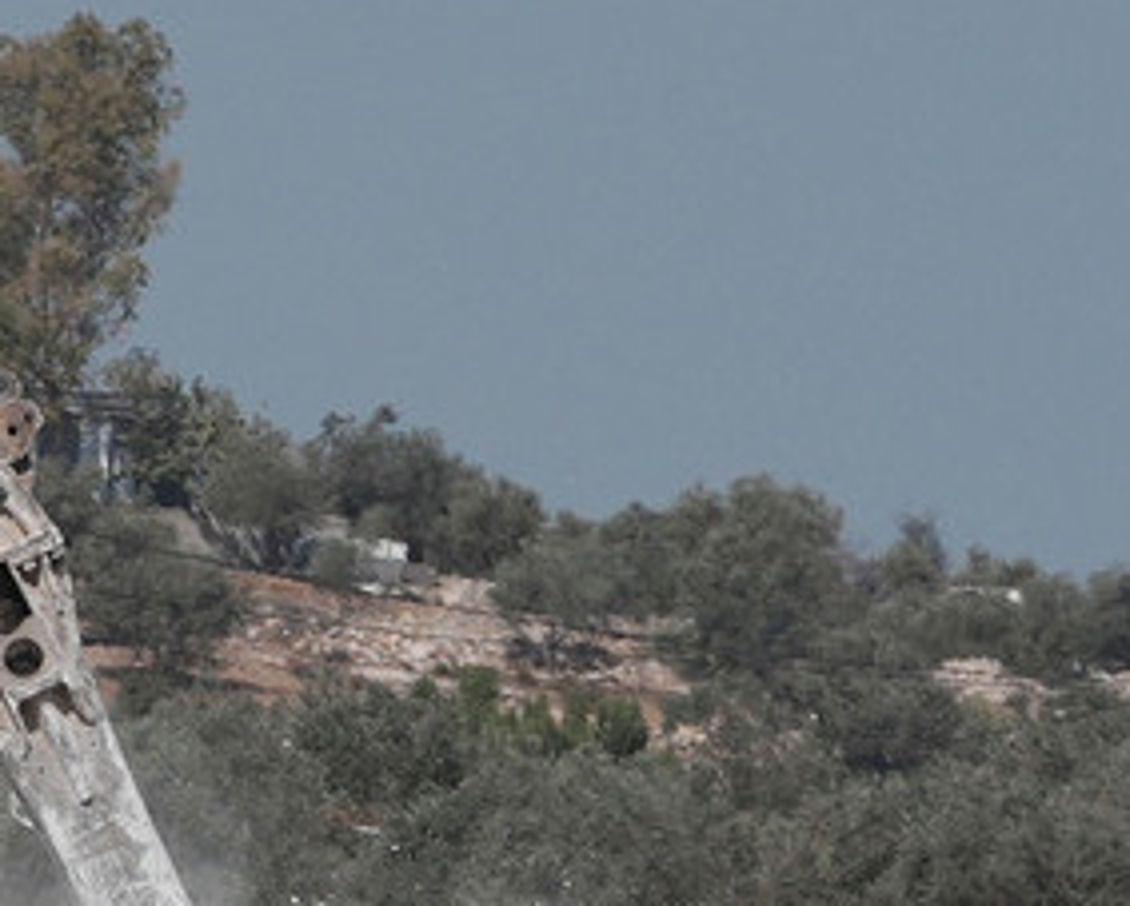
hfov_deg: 1.6
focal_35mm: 1192
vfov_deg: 1.3
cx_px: -958
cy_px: 1357
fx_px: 39906
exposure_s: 1/2000
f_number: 8
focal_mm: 200
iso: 200
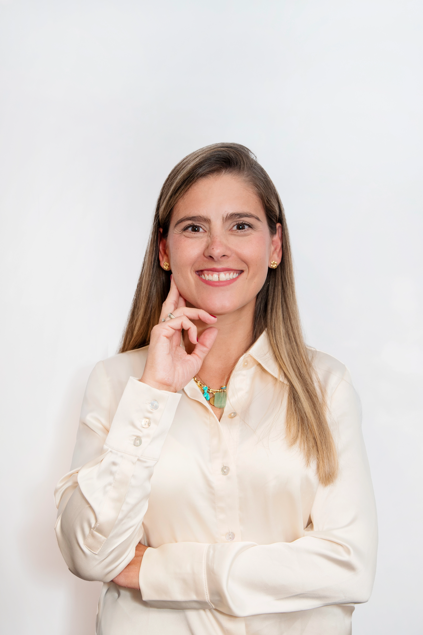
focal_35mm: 51
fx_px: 899
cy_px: 318
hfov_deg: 26.5
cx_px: 212
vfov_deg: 38.9
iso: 200
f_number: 3.5
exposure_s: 1/80
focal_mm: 34
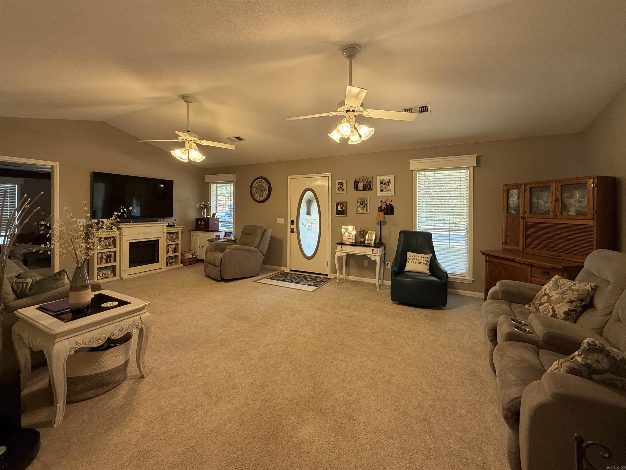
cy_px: 235
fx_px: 253
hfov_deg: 102.1
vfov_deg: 85.7
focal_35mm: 14
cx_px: 313
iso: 200
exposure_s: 1/60
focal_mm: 2.22
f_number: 2.2
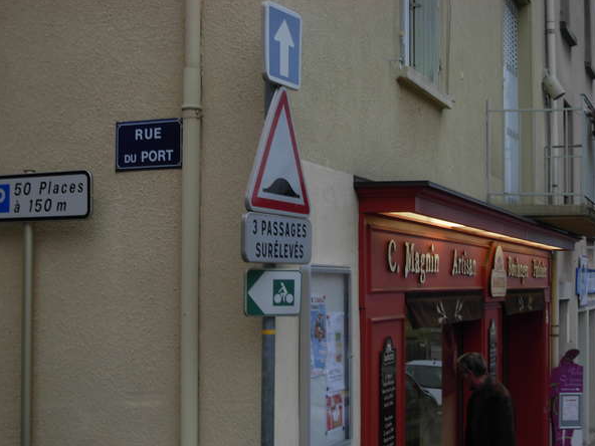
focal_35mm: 71
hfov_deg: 27.4
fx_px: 1220
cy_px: 223
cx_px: 299
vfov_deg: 20.7
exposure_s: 1/69.7
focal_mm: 11.5
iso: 79
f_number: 3.5
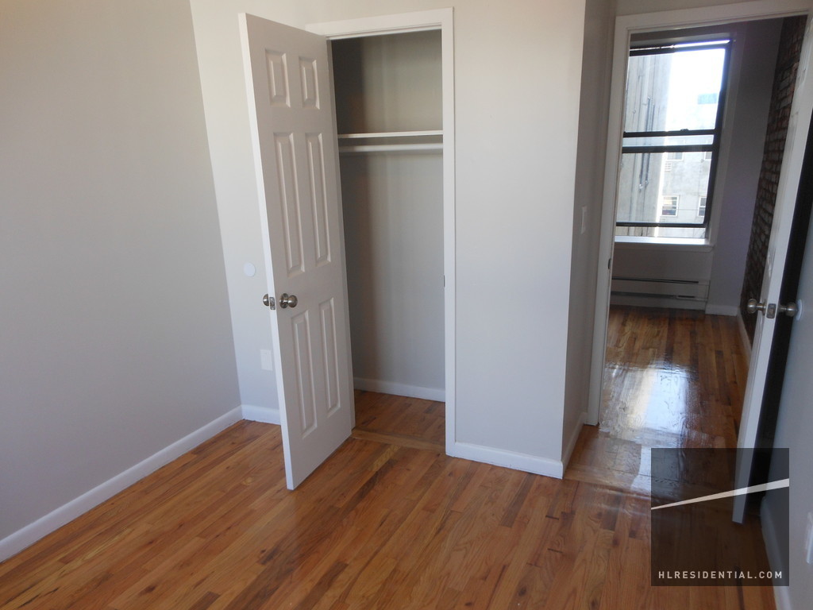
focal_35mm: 25
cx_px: 406
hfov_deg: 69.4
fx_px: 587
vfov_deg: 54.9
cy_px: 305
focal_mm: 4.5
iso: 80
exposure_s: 1/50
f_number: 3.2
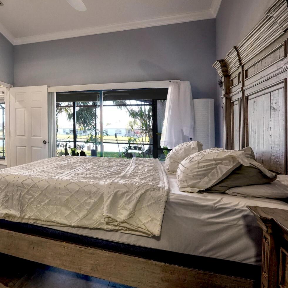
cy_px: 137
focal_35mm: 25
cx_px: 29
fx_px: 235
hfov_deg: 54.8
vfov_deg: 62.9
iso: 2000
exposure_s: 1/25
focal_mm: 11
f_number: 11
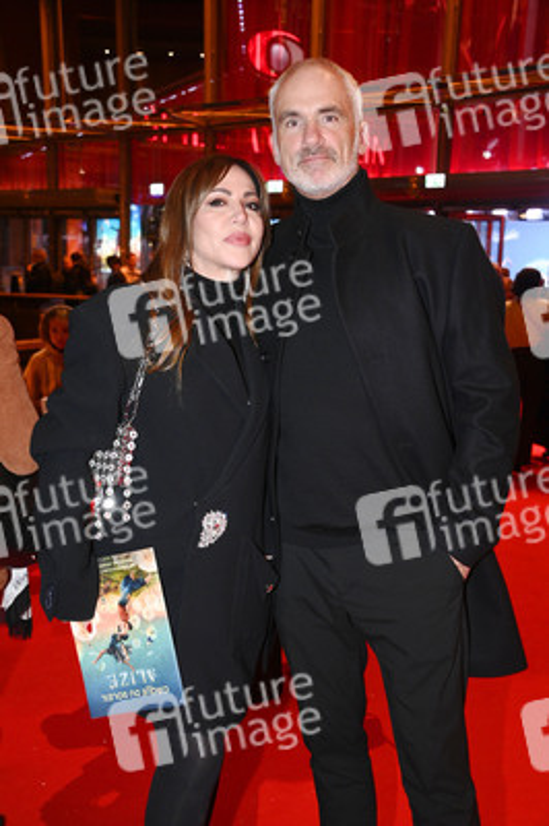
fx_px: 1100
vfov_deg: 41.1
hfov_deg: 28.0
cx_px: 274
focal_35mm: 48
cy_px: 413
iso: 3200
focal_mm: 48
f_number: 5.6
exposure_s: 1/100
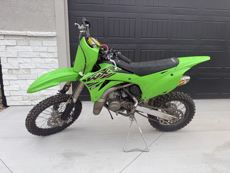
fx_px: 159
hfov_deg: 71.6
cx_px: 115
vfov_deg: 56.8
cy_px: 86
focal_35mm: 24
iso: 64
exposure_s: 1/158
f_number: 1.78
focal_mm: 6.76
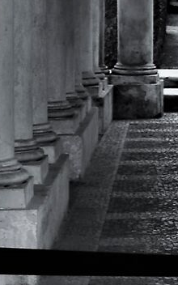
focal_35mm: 323
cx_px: 364
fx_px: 2511
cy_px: -138
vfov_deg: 6.4
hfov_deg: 4.0
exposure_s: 1/60
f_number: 5
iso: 100
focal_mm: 31
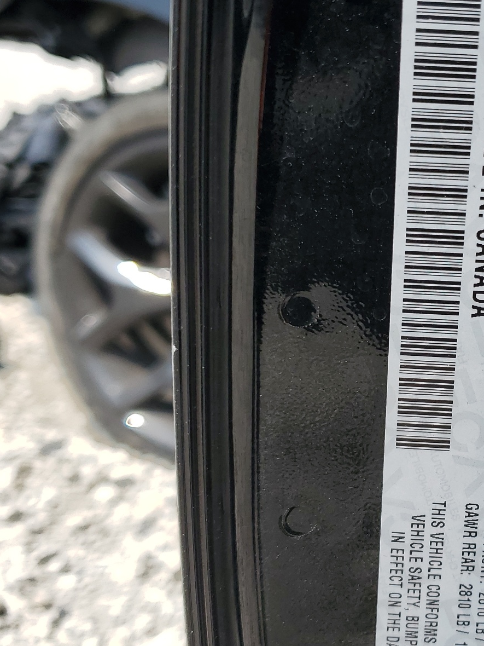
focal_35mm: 47
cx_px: 407
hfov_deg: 29.9
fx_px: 876
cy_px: 347
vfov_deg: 40.4
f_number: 1.5
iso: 50
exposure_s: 1/2500
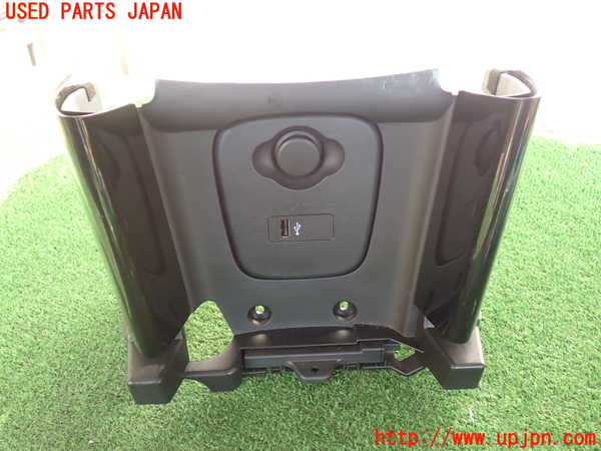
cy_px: 226
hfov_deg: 51.4
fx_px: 625
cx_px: 300
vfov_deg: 39.7
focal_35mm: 36
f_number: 2.5
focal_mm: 6.37
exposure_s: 1/80
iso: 125
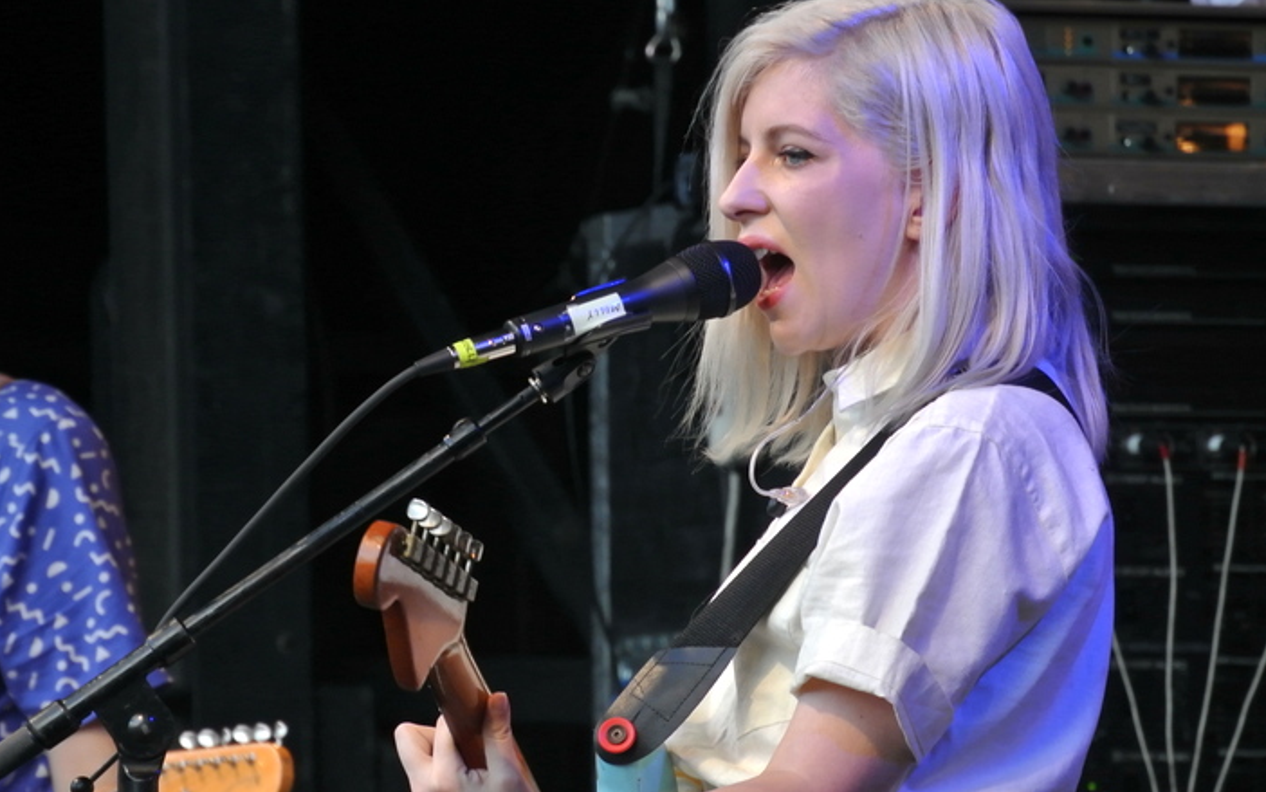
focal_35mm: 432
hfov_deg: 4.9
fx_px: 14908
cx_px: 492
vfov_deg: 3.0
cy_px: 545
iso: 800
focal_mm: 110
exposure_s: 1/80
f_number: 5.6
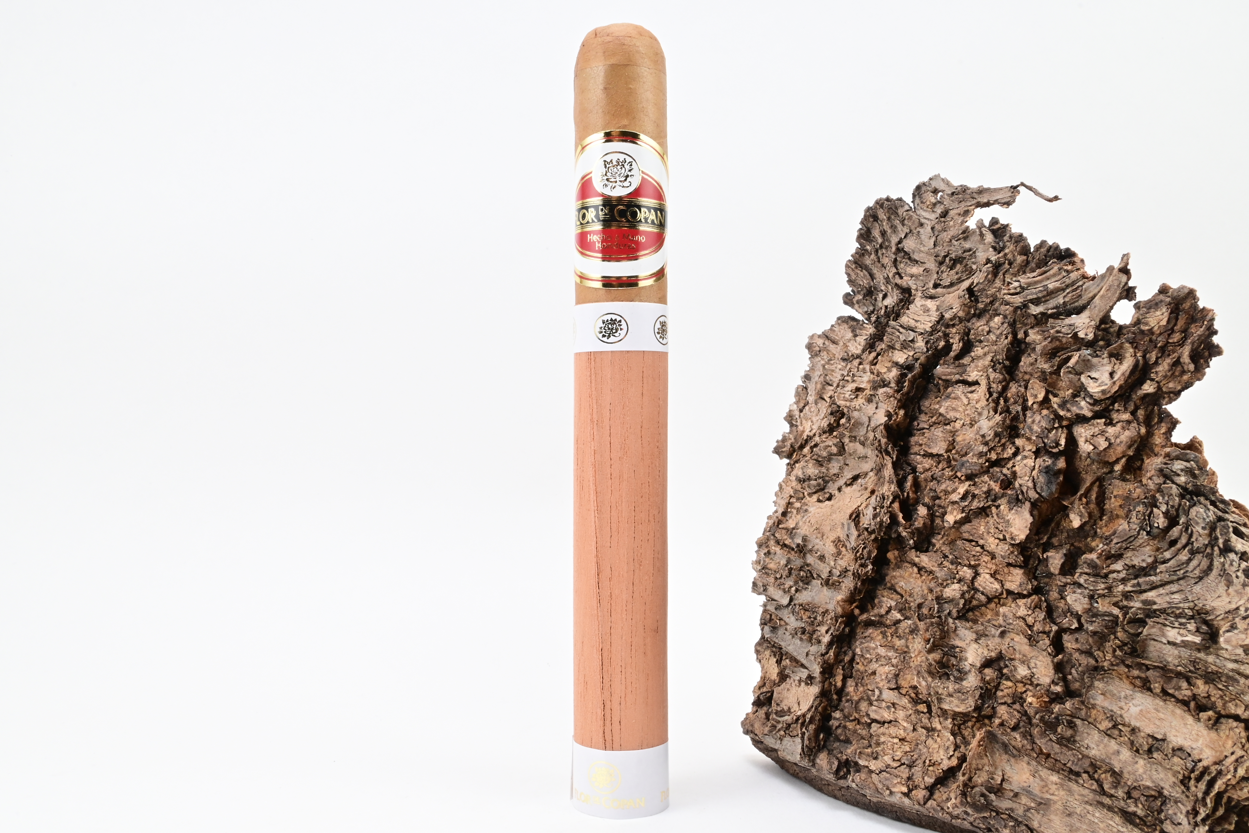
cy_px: 416
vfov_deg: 39.1
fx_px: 1171
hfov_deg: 56.1
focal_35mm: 34
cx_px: 624
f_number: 22
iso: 500
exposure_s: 1/15
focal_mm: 22.5
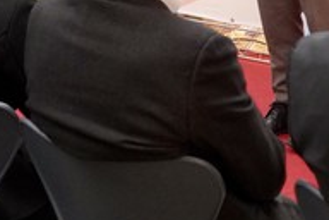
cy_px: -100
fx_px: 1412
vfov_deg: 8.7
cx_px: 106
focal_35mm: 155
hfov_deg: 13.3
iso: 2500
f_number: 4
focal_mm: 33
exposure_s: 1/250
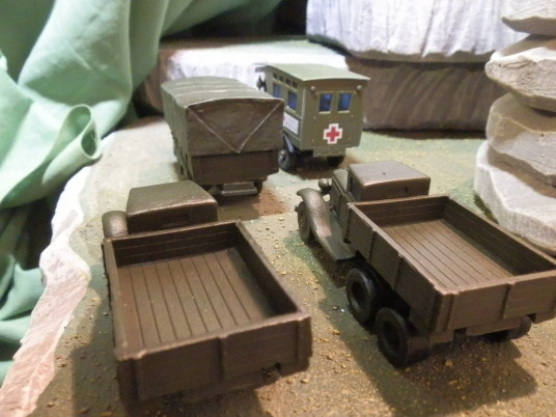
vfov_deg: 49.7
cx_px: 278
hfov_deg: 63.4
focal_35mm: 28
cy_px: 208
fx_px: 450
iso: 800
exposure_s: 1/30
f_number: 3.1
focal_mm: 5
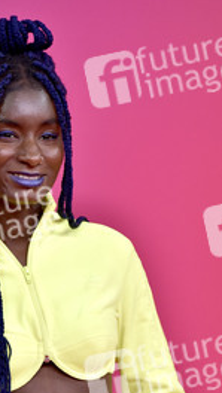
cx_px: 25
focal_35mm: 317
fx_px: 3309
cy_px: 296
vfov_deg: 6.8
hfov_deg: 3.8
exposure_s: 1/200
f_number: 5.6
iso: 2000
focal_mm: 200
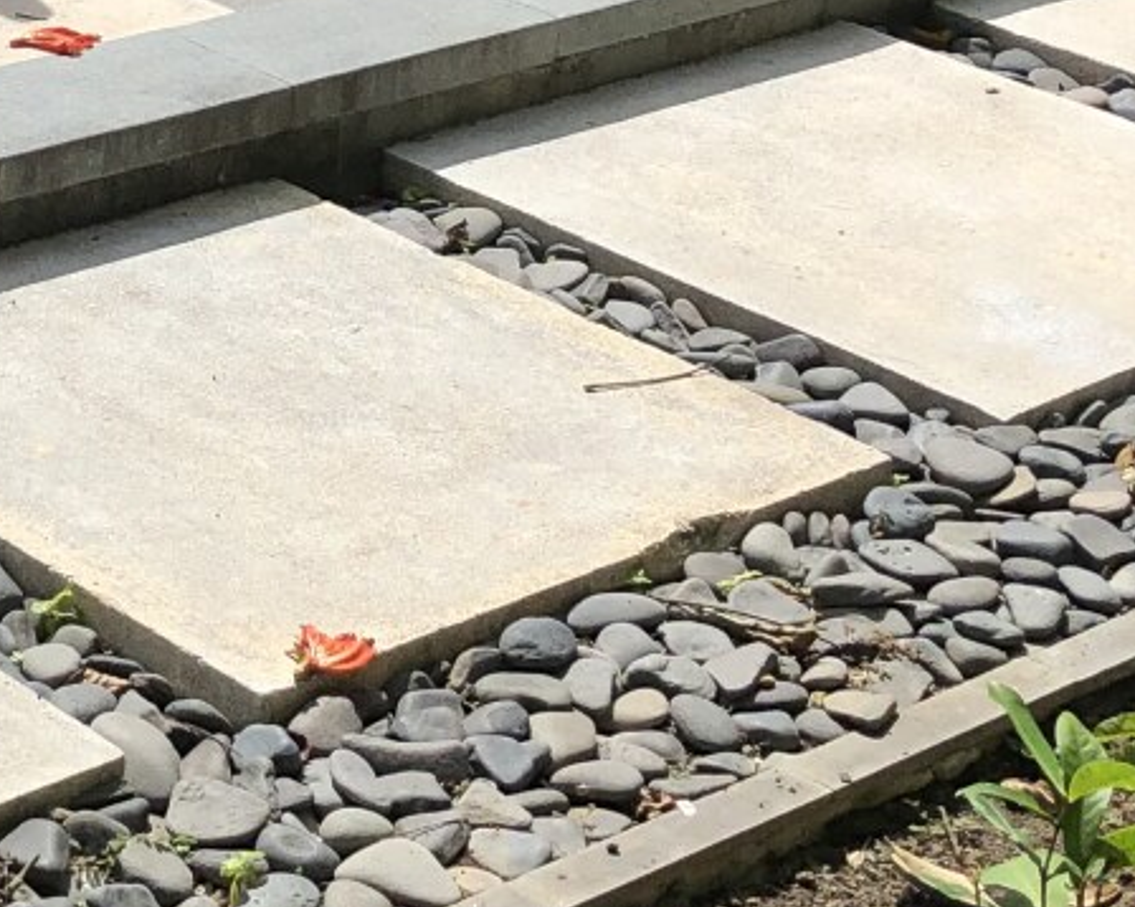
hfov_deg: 15.9
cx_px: -225
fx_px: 3895
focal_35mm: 116
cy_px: -87
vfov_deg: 13.0
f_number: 1.8
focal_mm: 4
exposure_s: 1/3003
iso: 20
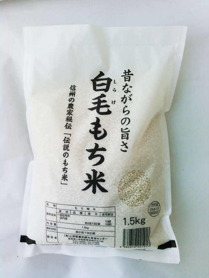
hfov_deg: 46.8
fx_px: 241
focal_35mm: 30
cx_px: 104
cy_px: 139
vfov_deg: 60.0
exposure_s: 1/201
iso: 100
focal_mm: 4
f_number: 2.4
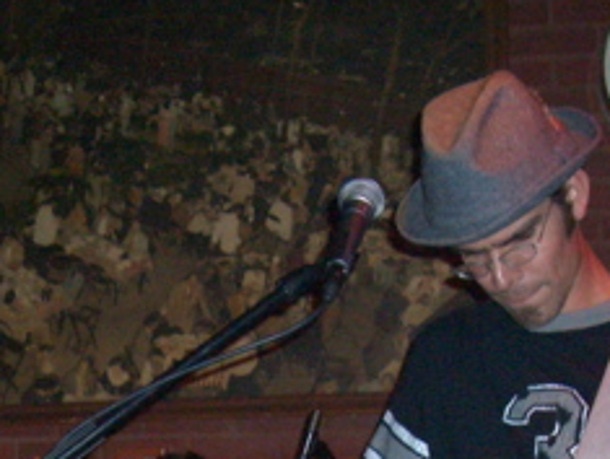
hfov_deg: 19.7
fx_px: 1747
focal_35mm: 99
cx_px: 158
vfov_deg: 14.2
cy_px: 643
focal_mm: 5.8
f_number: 2.6
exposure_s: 1/60
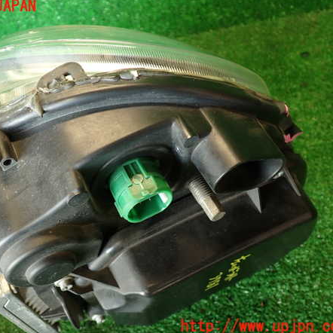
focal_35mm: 36
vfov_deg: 46.0
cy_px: 166
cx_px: 125
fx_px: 392
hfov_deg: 45.7
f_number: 2.3
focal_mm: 5.4
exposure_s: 1/40
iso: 200
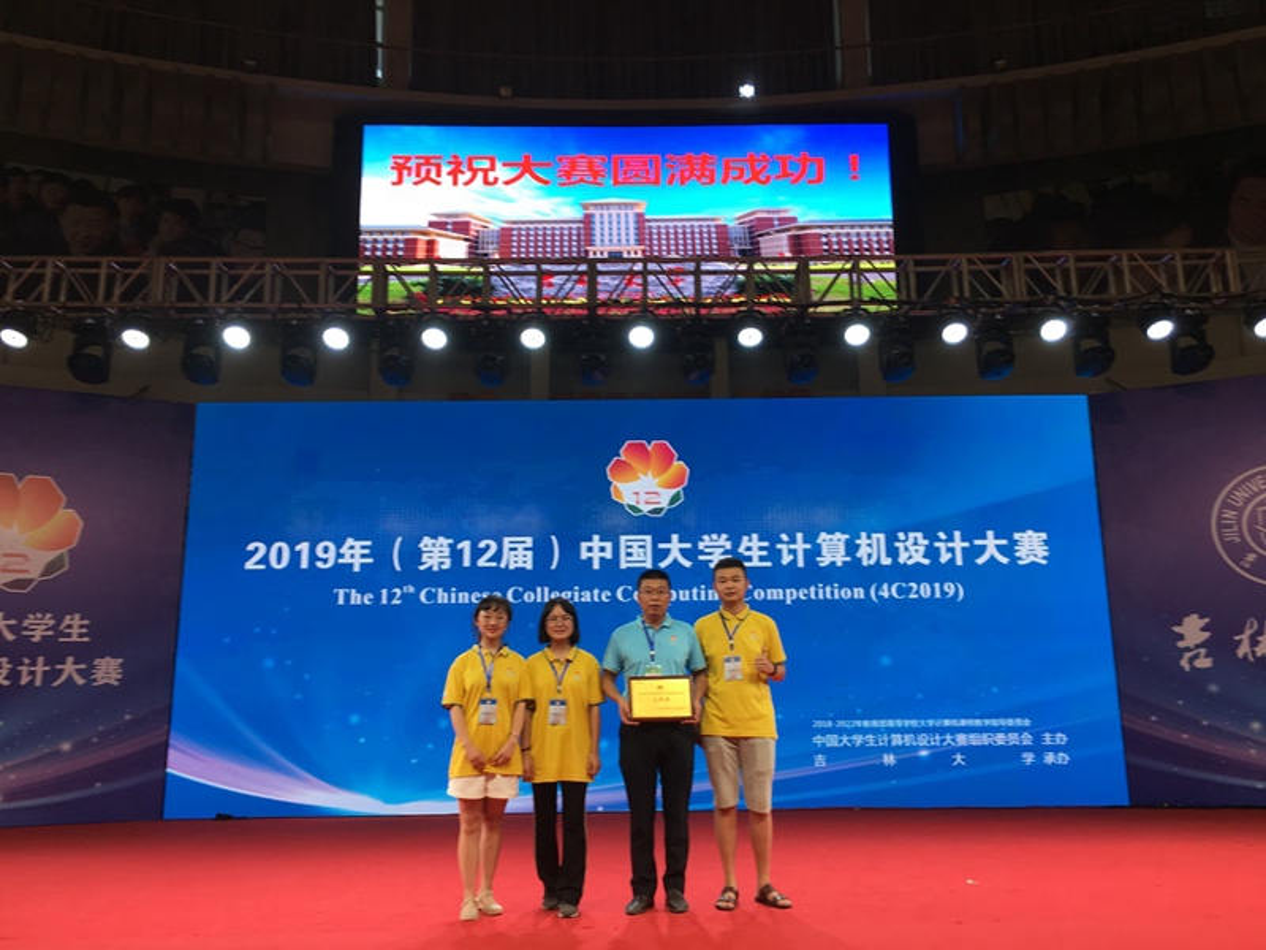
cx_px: 633
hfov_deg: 61.7
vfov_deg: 48.2
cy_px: 475
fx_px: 1061
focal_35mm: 29
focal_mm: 4.15
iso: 25
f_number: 2.2
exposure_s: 1/50
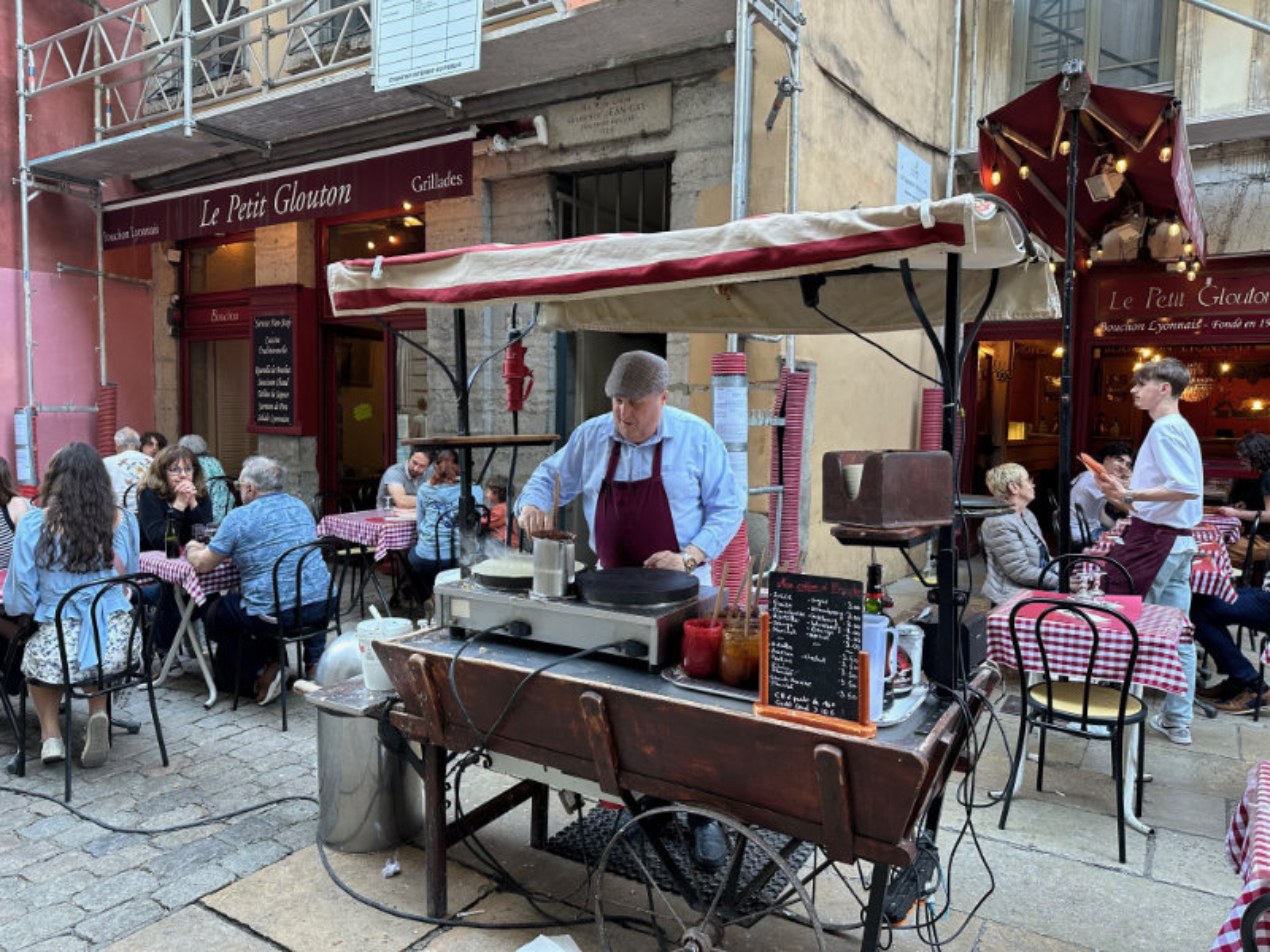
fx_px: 881
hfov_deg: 71.6
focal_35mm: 24
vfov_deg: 56.8
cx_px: 635
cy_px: 476
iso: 160
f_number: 1.8
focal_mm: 6.9
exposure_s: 1/50
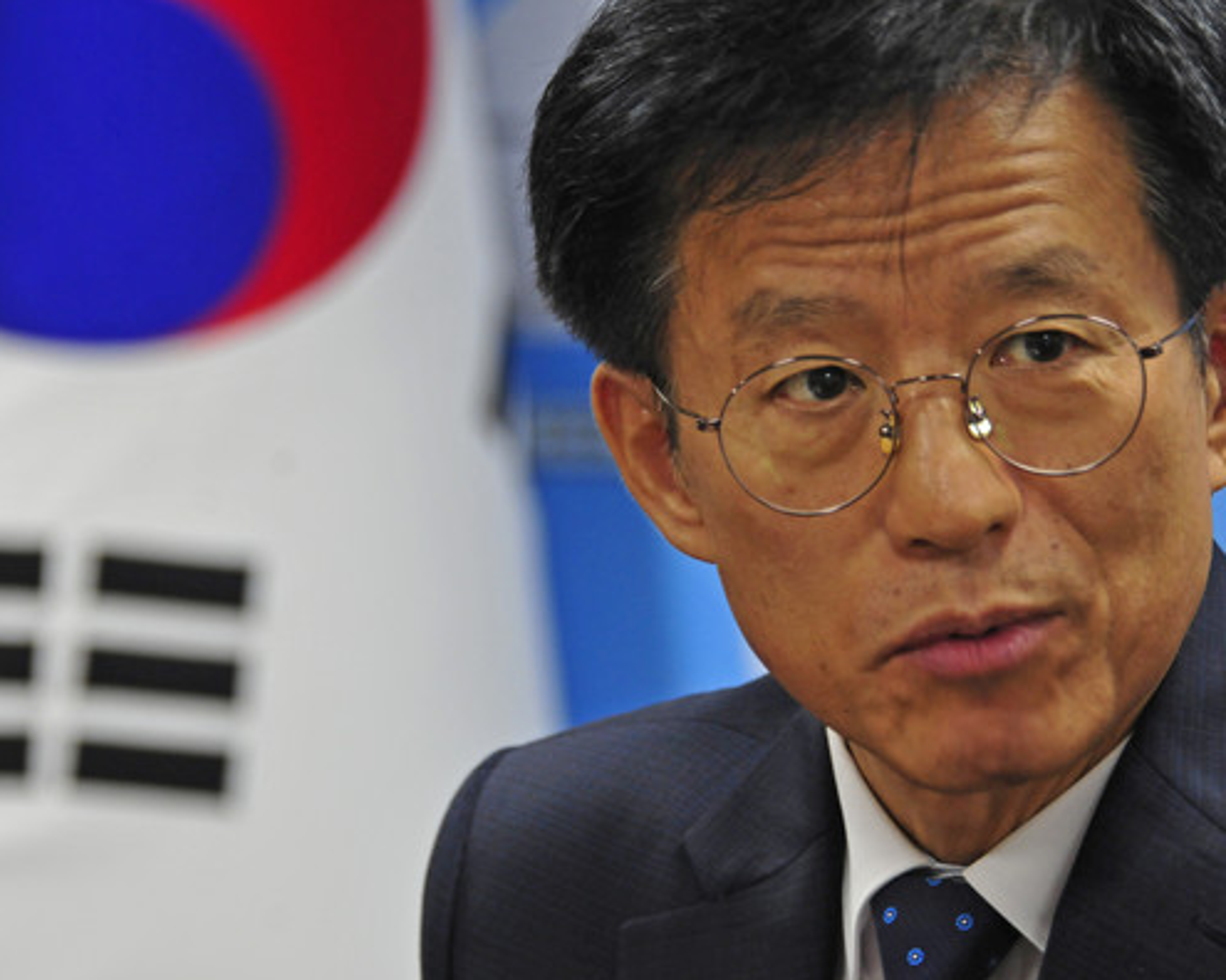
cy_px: 491
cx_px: 622
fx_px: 9906
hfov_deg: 7.1
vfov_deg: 5.7
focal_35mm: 273
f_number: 5.6
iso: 1000
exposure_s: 1/40
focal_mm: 160
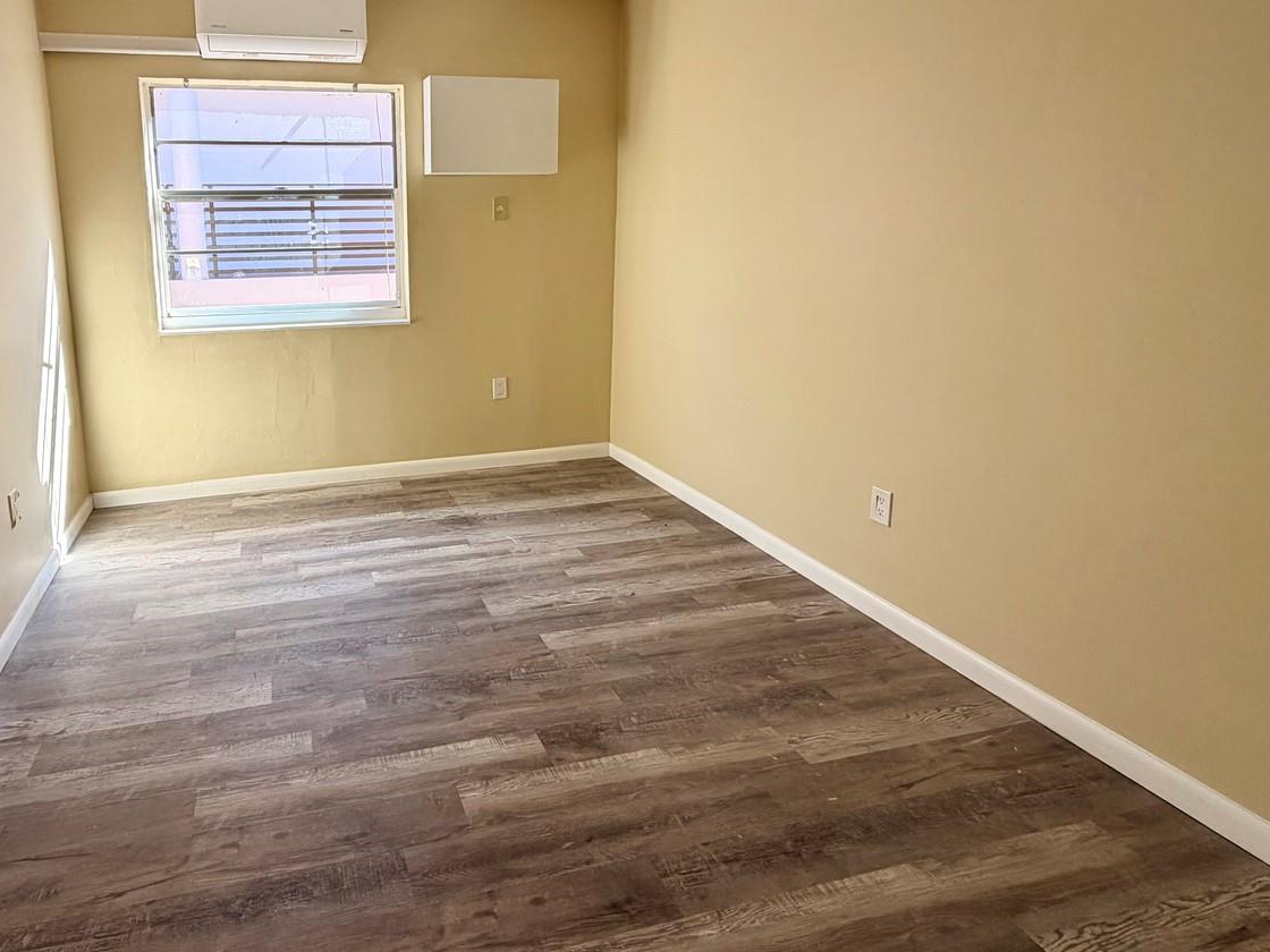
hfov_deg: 79.2
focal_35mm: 20
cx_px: 427
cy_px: 354
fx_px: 734
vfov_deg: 65.0
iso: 50
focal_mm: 2.22
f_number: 2.2
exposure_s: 1/121
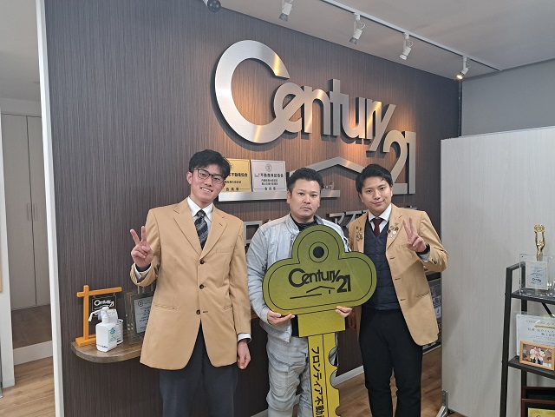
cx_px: 278
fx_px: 385
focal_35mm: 24
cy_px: 208
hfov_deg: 71.6
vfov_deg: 56.8
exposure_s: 1/50
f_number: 1.8
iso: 200
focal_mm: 5.23
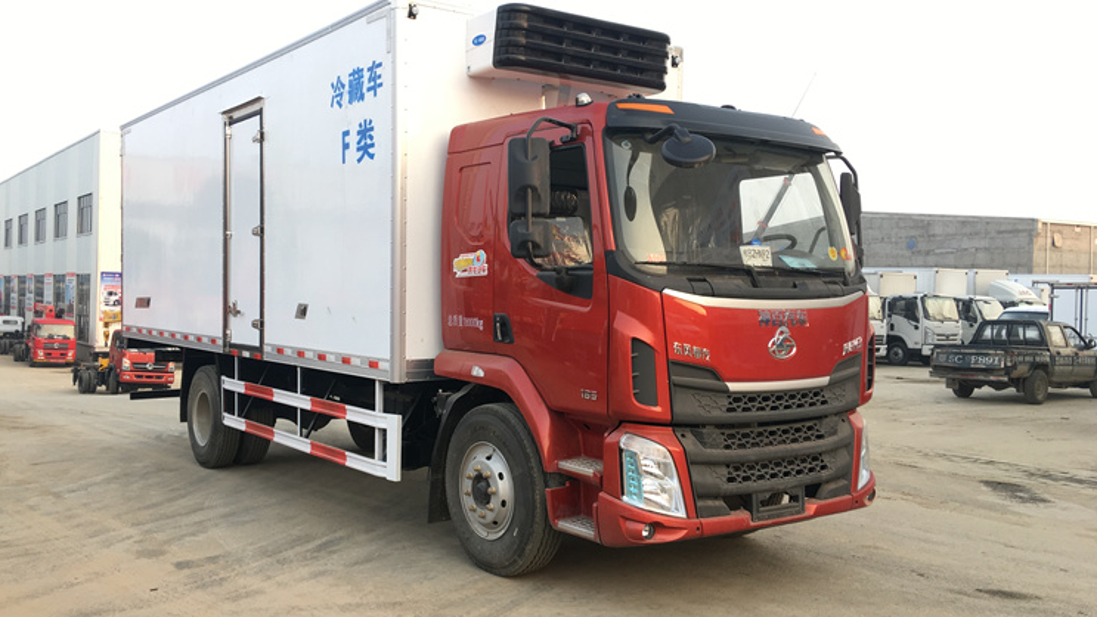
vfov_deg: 34.7
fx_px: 989
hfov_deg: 58.0
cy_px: 311
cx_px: 511
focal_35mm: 34
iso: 32
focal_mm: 4.15
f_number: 2.2
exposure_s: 1/100
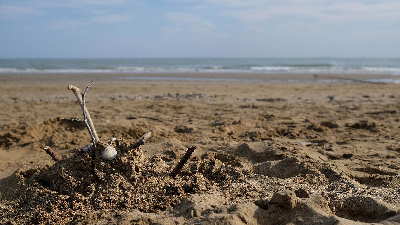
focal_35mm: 38
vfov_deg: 31.1
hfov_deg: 52.8
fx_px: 403
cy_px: 133
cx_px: 199
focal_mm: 24.3
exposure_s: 1/1100
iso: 200
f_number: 5.6
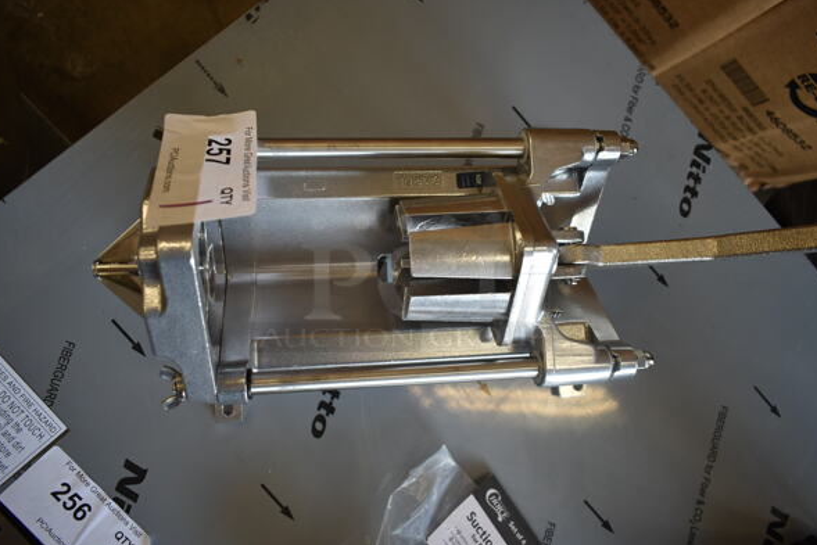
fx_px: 636
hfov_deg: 65.5
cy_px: 279
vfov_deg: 46.4
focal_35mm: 28
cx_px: 405
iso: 280
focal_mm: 18
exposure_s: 1/125
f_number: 3.5
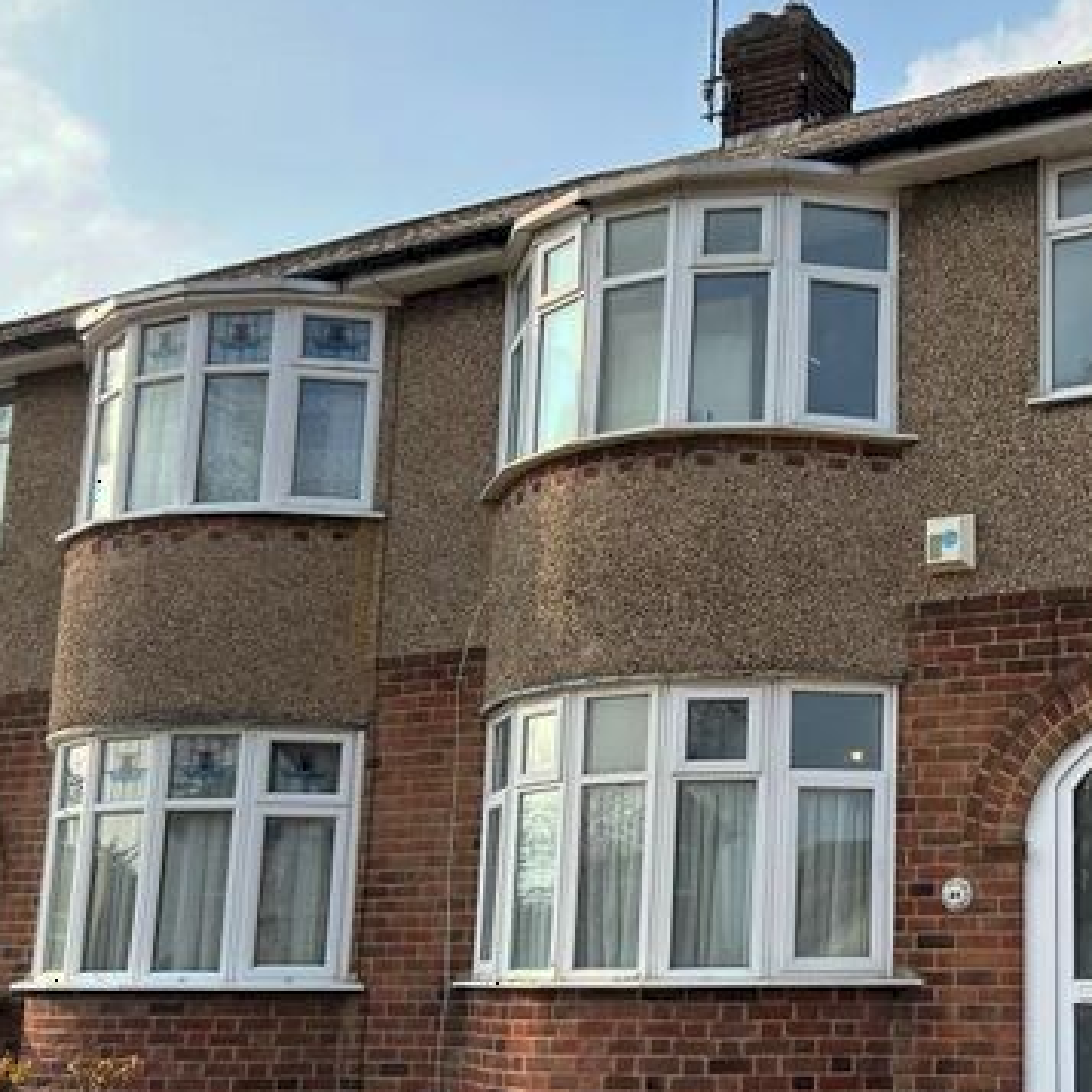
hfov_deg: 35.3
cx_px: 985
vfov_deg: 37.4
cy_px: 668
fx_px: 1606
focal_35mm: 45
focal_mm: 5.7
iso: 50
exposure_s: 1/2123
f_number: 1.5
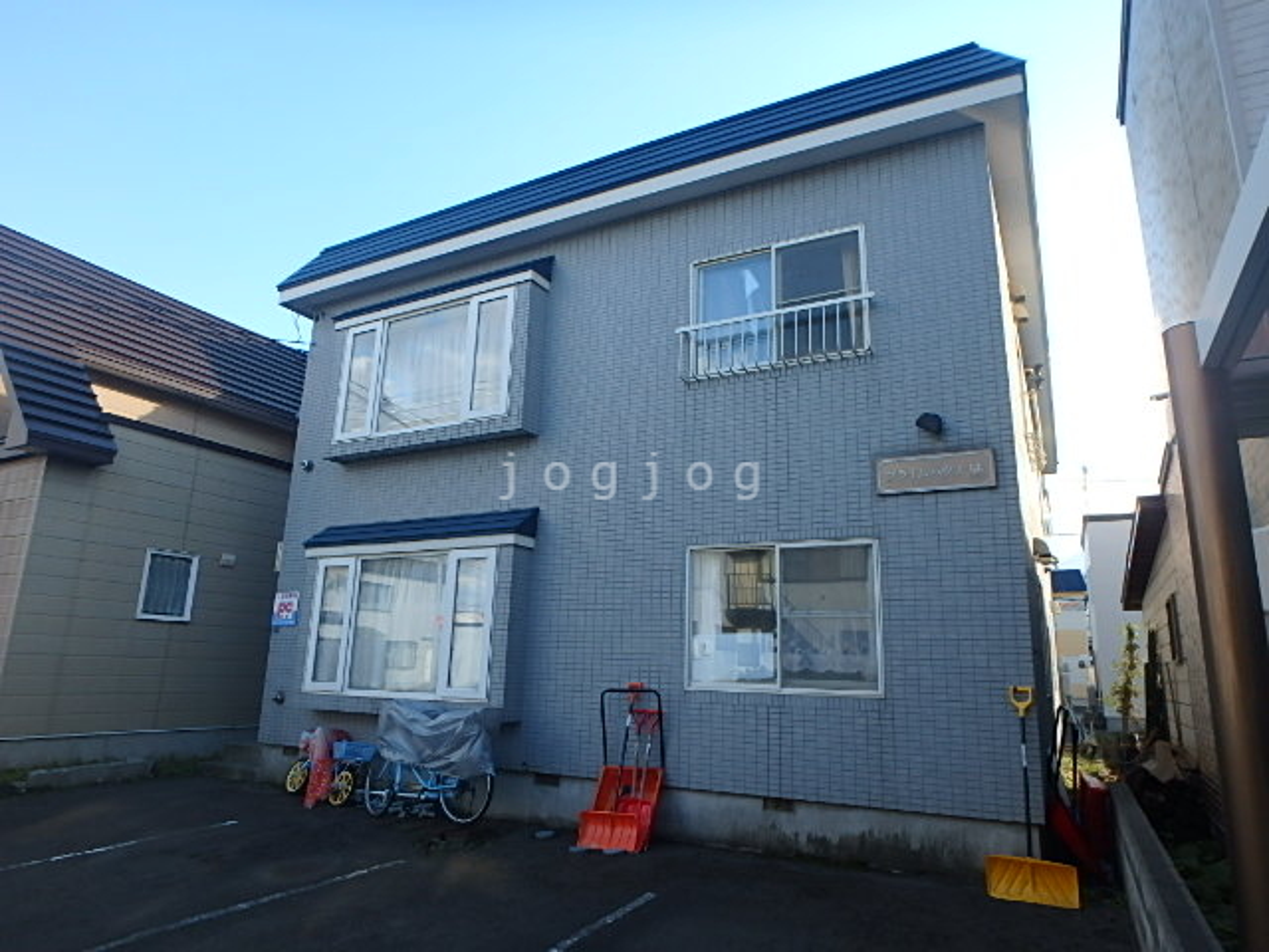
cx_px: 634
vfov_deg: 63.4
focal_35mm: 21
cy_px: 476
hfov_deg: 79.0
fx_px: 770
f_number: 3.5
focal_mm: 3.7
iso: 125
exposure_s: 1/250
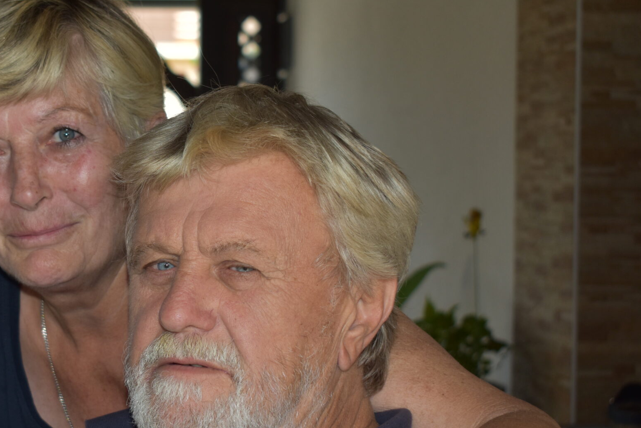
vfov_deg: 15.4
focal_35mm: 89
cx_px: 129
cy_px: 196
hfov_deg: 22.6
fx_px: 1585
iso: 180
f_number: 5
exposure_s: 1/200
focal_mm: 36
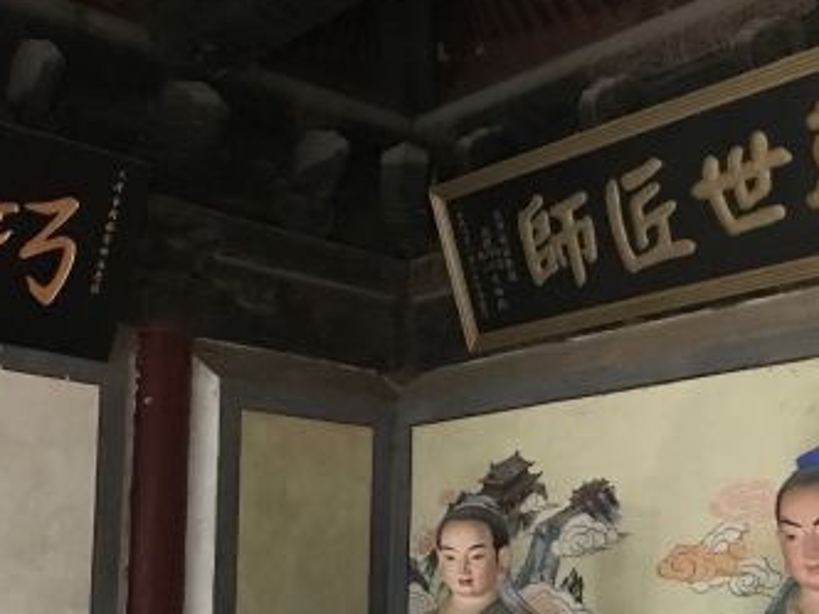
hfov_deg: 32.5
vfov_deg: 24.0
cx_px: 281
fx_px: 1396
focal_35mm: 59
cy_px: 571
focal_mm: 3.99
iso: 100
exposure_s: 1/5
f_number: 1.8
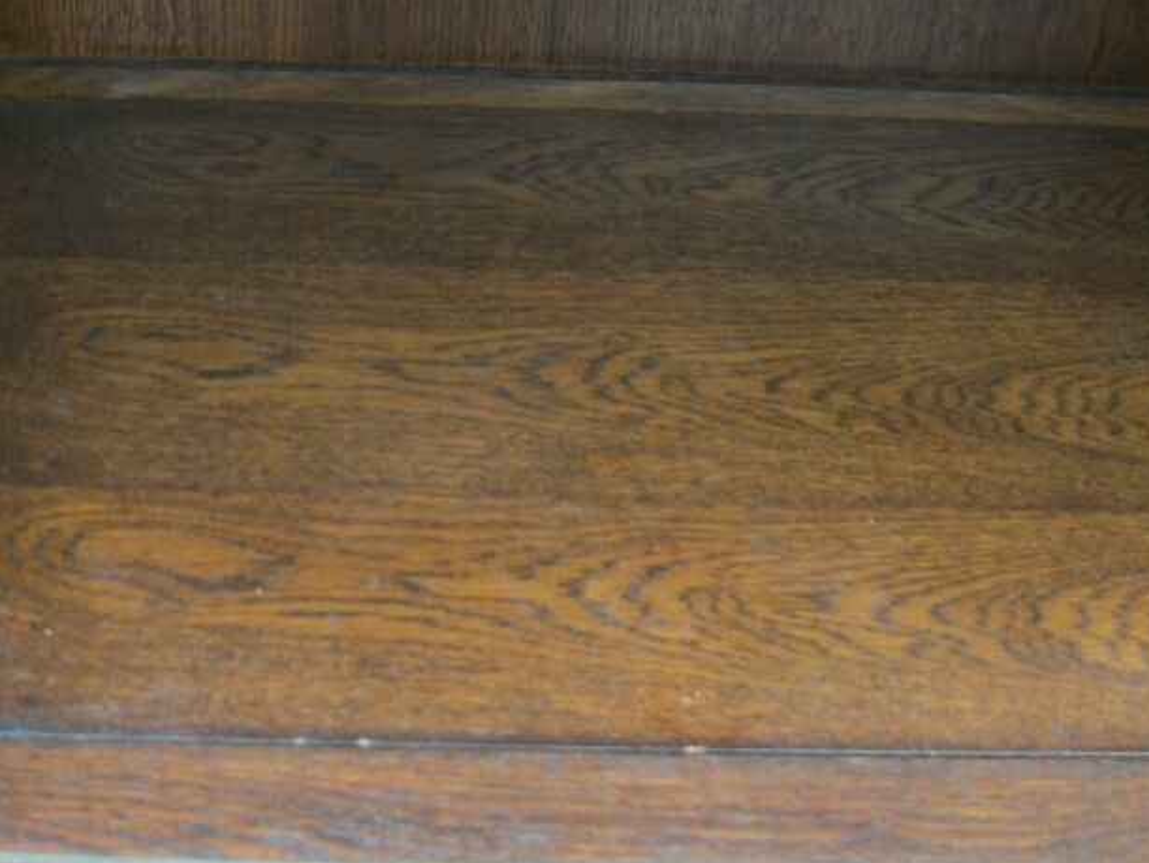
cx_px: 239
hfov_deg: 28.4
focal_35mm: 67
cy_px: 417
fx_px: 2225
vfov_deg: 22.0
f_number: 2.9
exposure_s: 1/30
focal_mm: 5.7
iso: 80
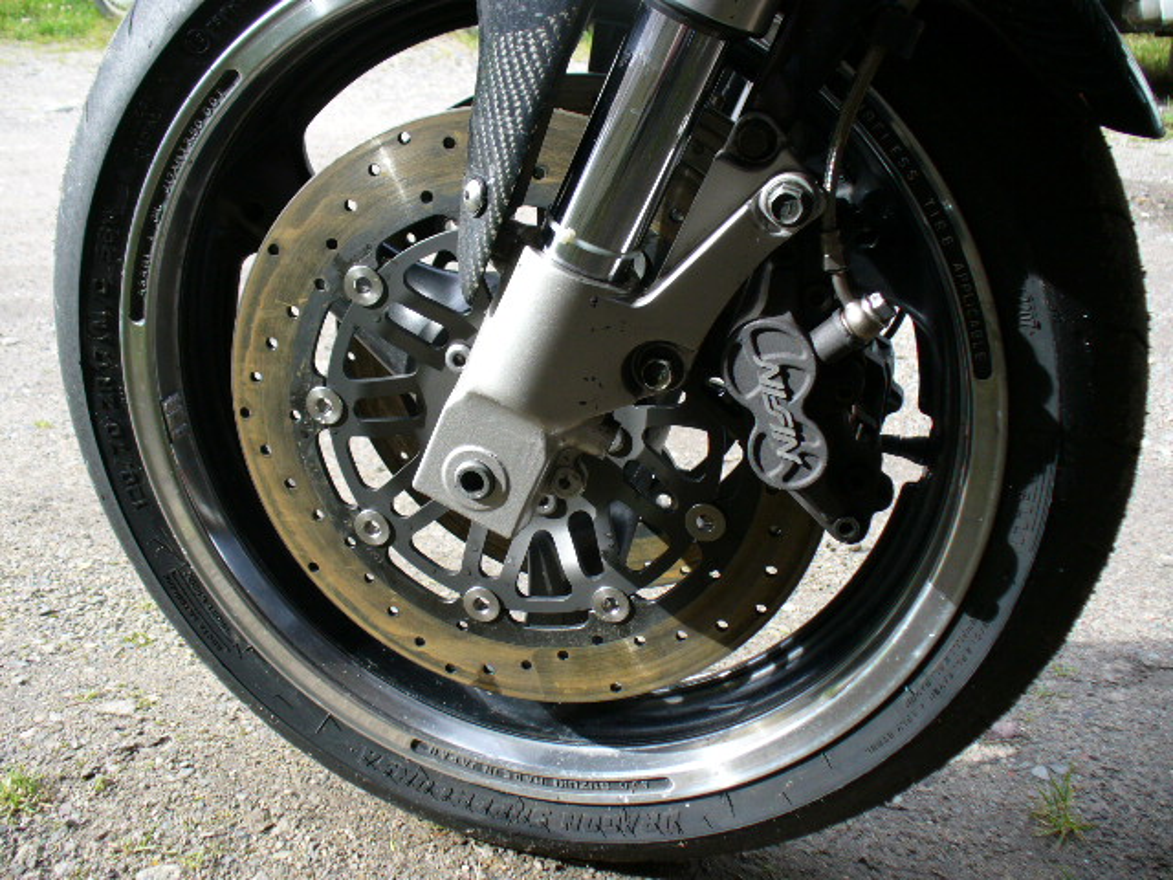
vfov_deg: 38.7
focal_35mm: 37
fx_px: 1254
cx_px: 586
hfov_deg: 50.1
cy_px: 440
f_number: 2.8
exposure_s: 1/160
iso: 80
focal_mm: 6.1
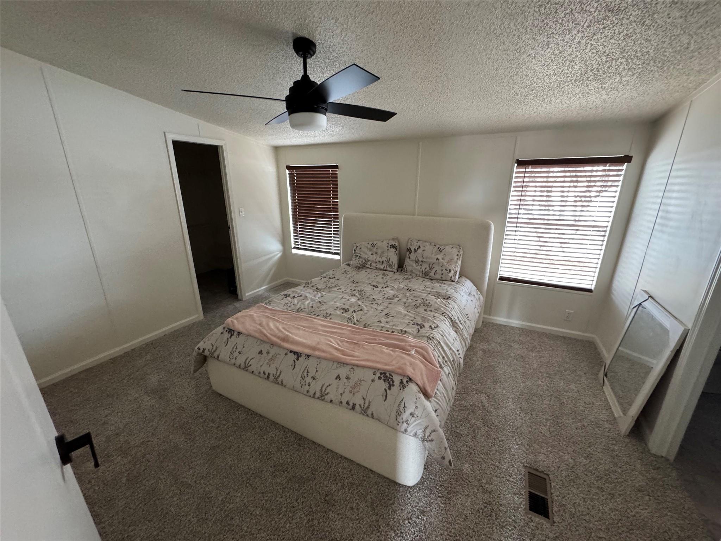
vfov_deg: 85.7
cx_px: 360
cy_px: 270
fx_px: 292
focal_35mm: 14
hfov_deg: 102.1
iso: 640
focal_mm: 2.22
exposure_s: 1/60
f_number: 2.2
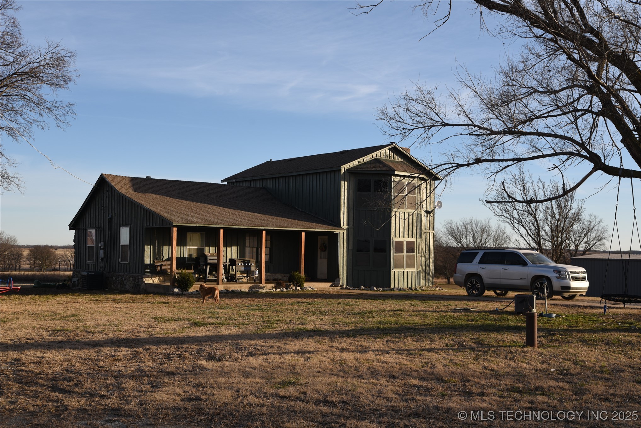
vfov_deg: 29.9
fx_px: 801
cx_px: 320
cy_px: 214
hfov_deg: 43.6
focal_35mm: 45
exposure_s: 1/200
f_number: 7.1
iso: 100
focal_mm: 45
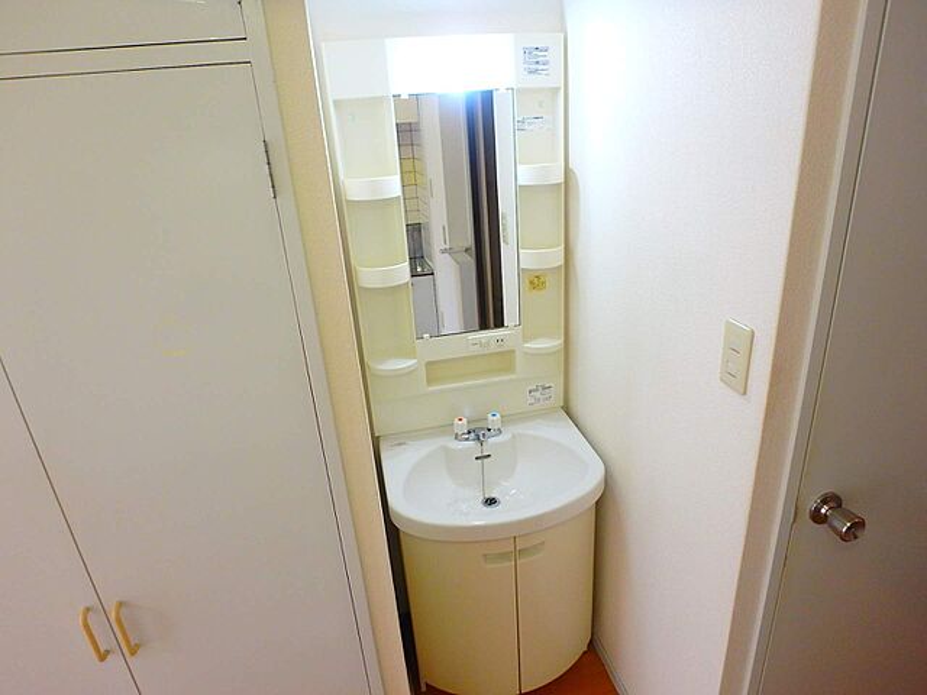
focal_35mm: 21
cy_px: 348
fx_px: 562
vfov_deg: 63.4
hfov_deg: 79.0
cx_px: 464
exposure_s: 1/40
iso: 200
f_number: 3.5
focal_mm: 3.7
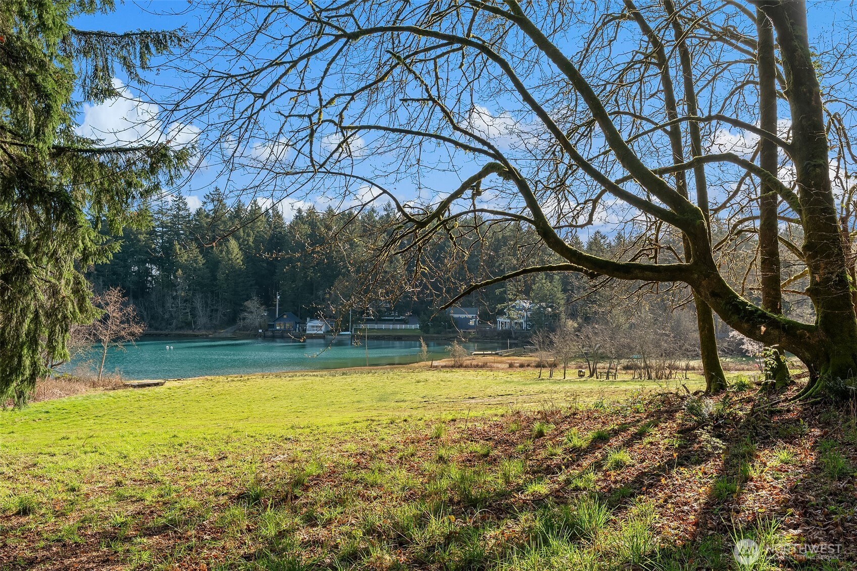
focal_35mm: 30
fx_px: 724
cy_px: 286
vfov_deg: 43.1
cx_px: 428
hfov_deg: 61.3
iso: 200
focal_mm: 30.4
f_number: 9
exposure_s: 1/200
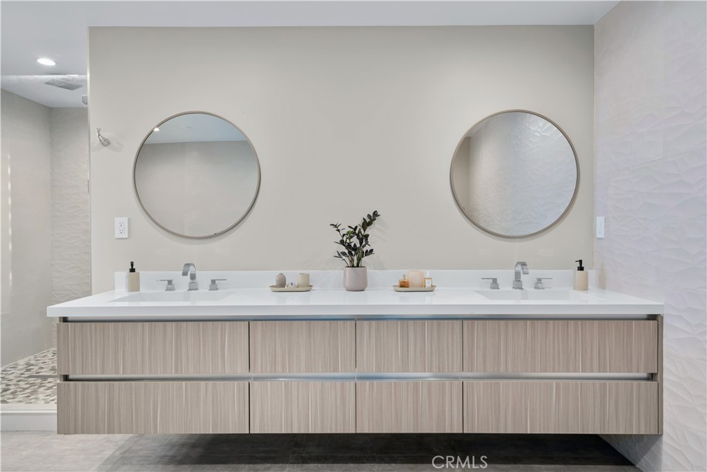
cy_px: 236
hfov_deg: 78.6
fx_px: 432
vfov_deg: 57.2
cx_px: 354
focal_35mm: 22
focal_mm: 22
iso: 400
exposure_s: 1.3
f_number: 8
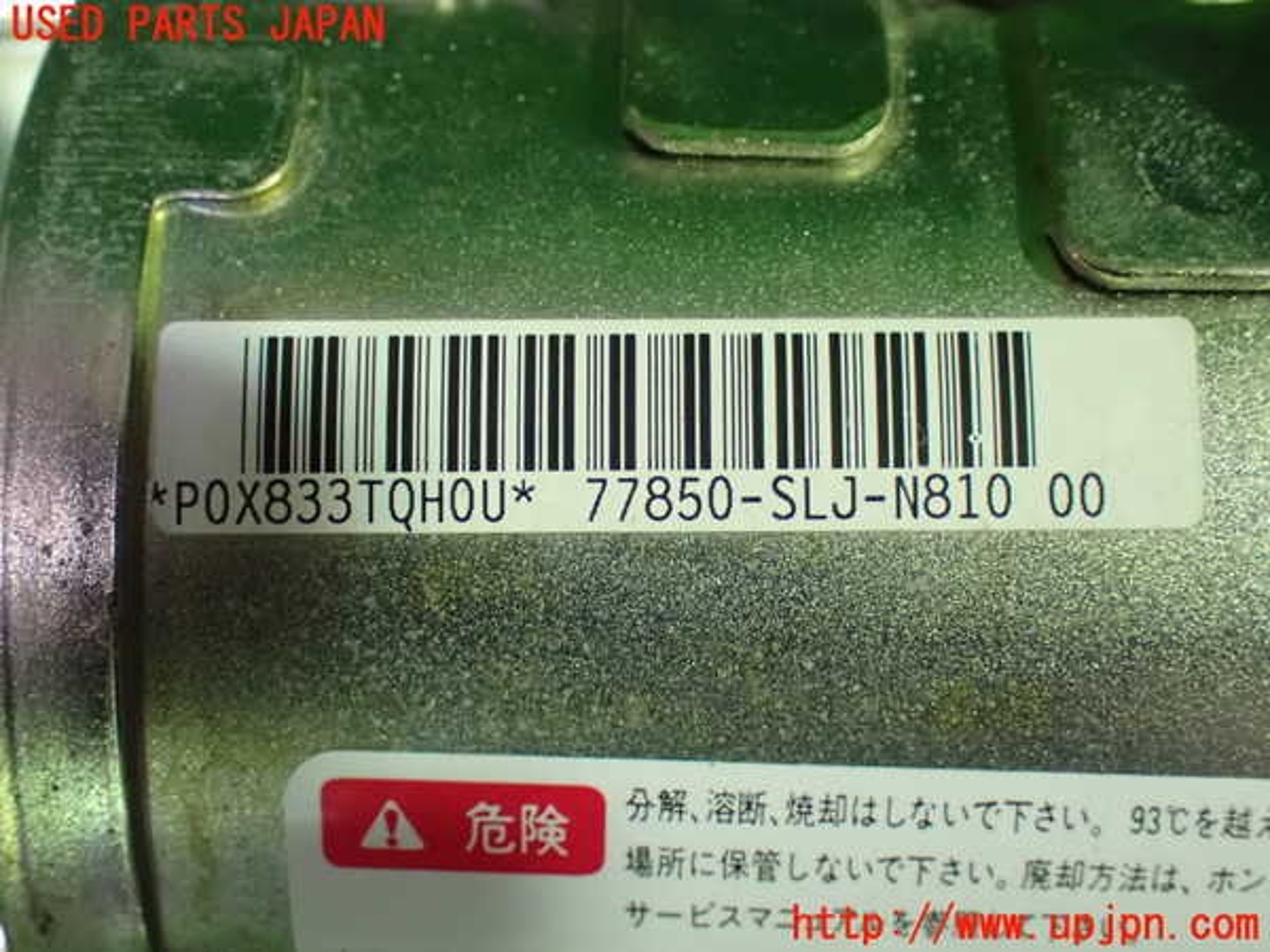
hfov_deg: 33.2
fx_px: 2128
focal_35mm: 58
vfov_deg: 25.2
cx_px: 635
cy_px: 476
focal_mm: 10.35
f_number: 3.5
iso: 1600
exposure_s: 1/50
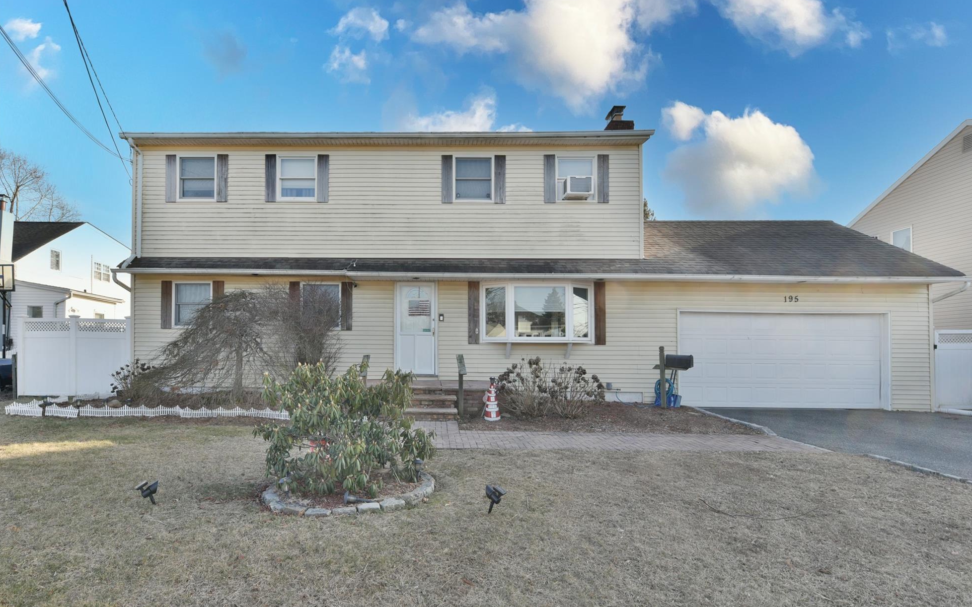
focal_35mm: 16
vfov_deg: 71.2
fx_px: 424
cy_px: 316
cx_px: 506
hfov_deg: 97.8
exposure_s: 1/100
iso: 250
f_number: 9
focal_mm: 15
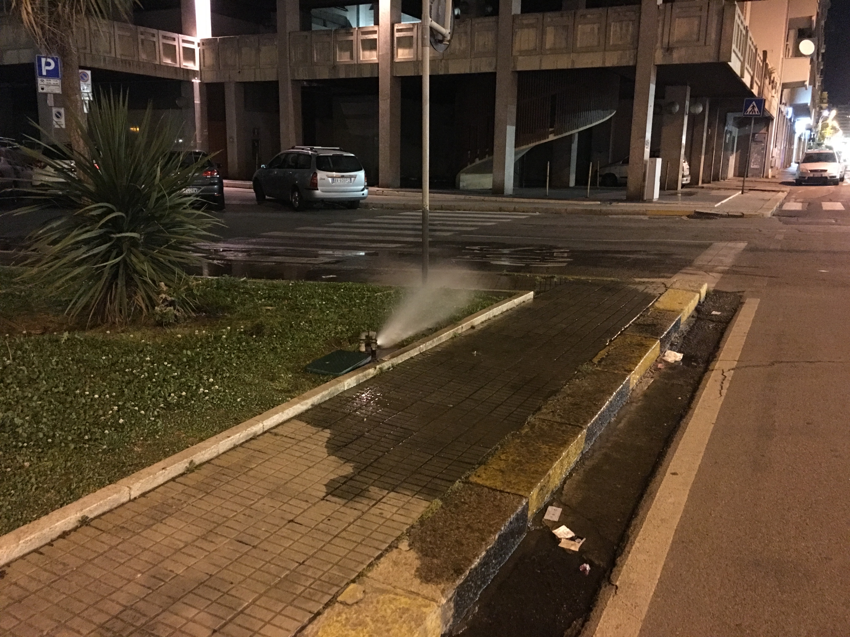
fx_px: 712
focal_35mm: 29
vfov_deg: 48.2
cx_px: 425
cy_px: 318
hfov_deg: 61.7
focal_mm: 4.15
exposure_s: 1/4
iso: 320
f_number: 2.2
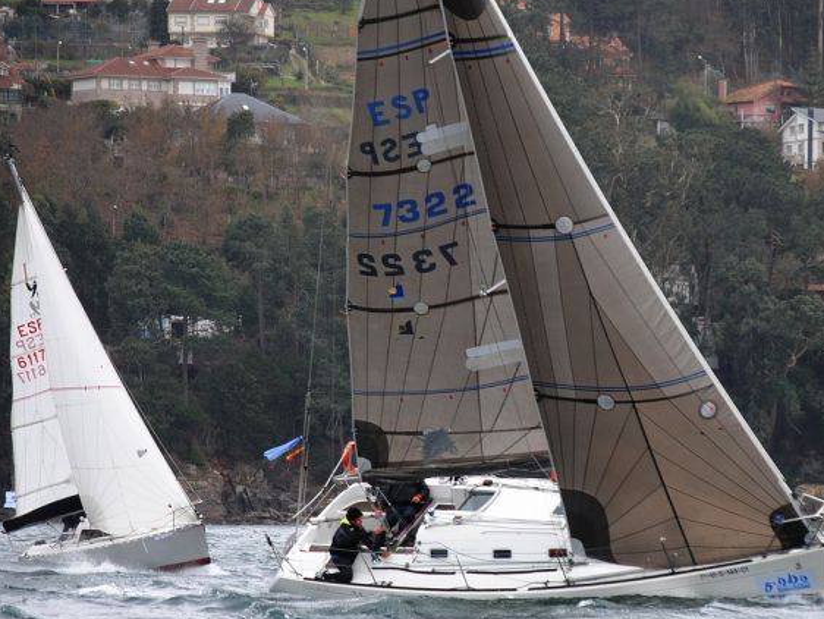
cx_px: 479
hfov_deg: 7.1
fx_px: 6613
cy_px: 337
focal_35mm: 278
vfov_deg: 5.4
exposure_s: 1/125
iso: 280
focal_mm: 135
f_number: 5
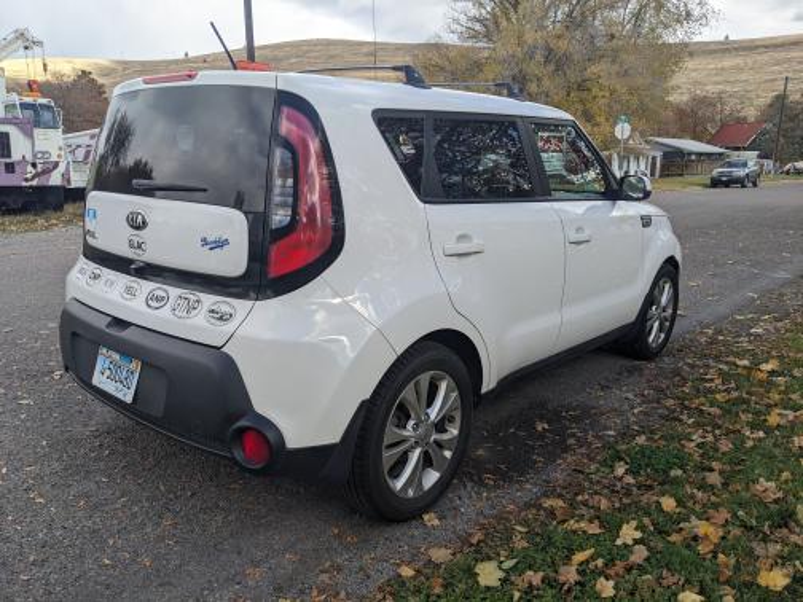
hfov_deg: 65.3
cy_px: 301
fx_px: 626
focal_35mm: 27
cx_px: 402
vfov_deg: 51.4
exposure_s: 1/1114
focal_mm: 4.38
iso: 48
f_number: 1.73
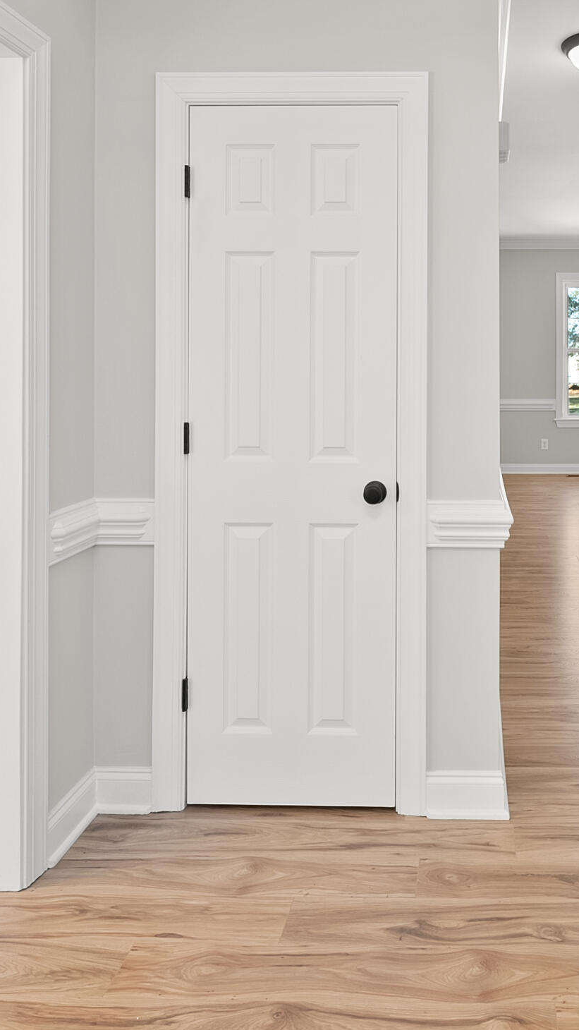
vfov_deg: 66.6
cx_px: 461
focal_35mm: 28
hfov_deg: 39.9
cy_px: 367
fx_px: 764
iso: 400
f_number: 7.1
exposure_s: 1/8
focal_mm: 13
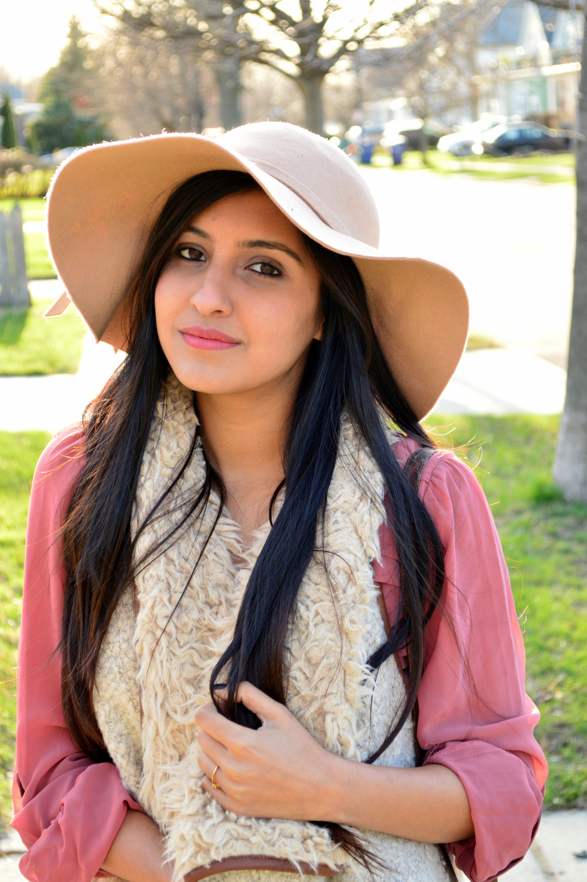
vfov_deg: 24.6
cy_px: 441
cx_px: 294
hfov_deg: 16.5
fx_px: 2021
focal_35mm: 82
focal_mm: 55
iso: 560
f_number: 5.6
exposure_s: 1/100
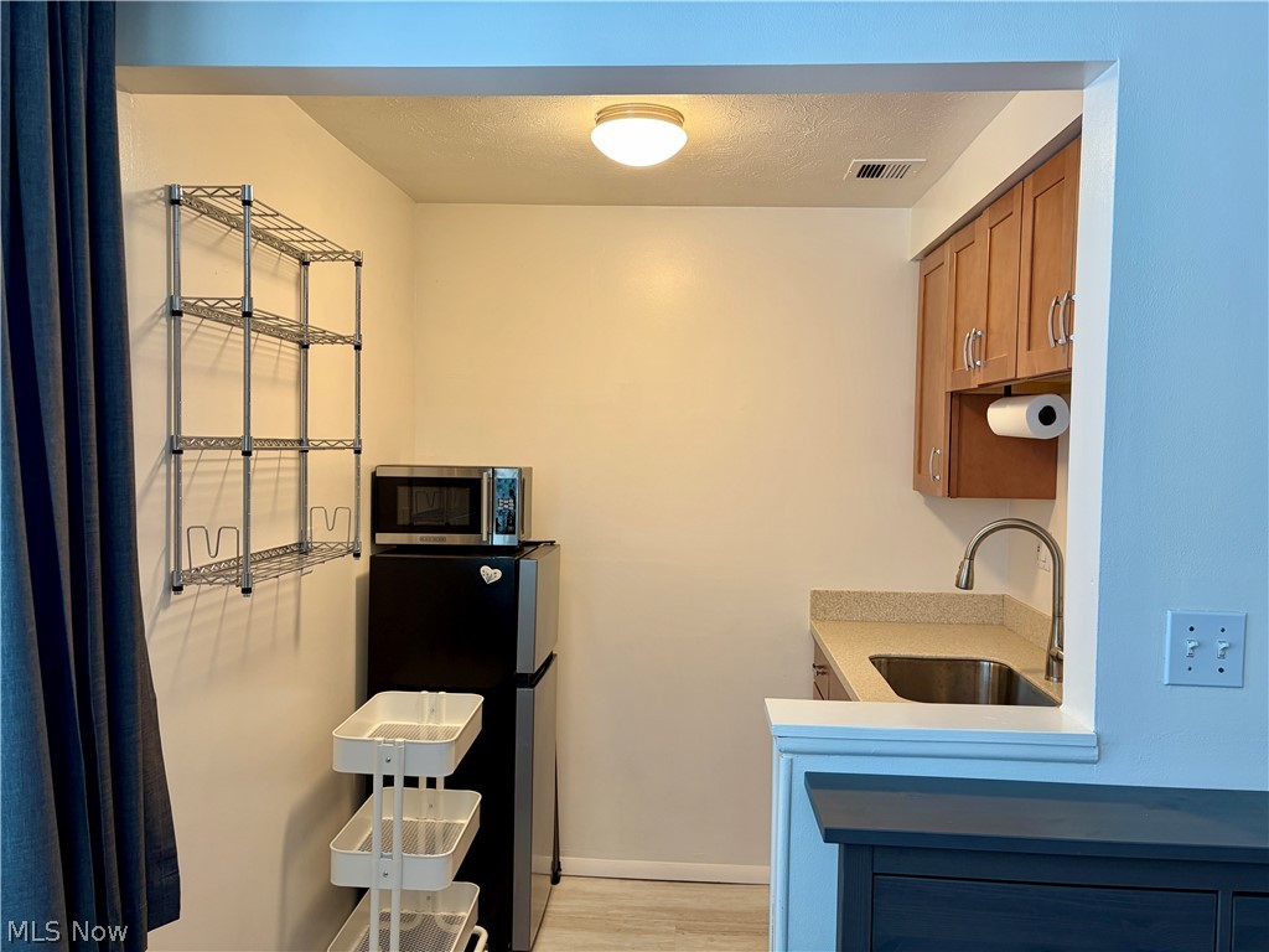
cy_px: 476
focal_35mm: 26
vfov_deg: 53.1
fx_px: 953
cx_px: 634
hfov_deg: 67.3
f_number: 1.6
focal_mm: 5.96
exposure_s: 1/60
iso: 100
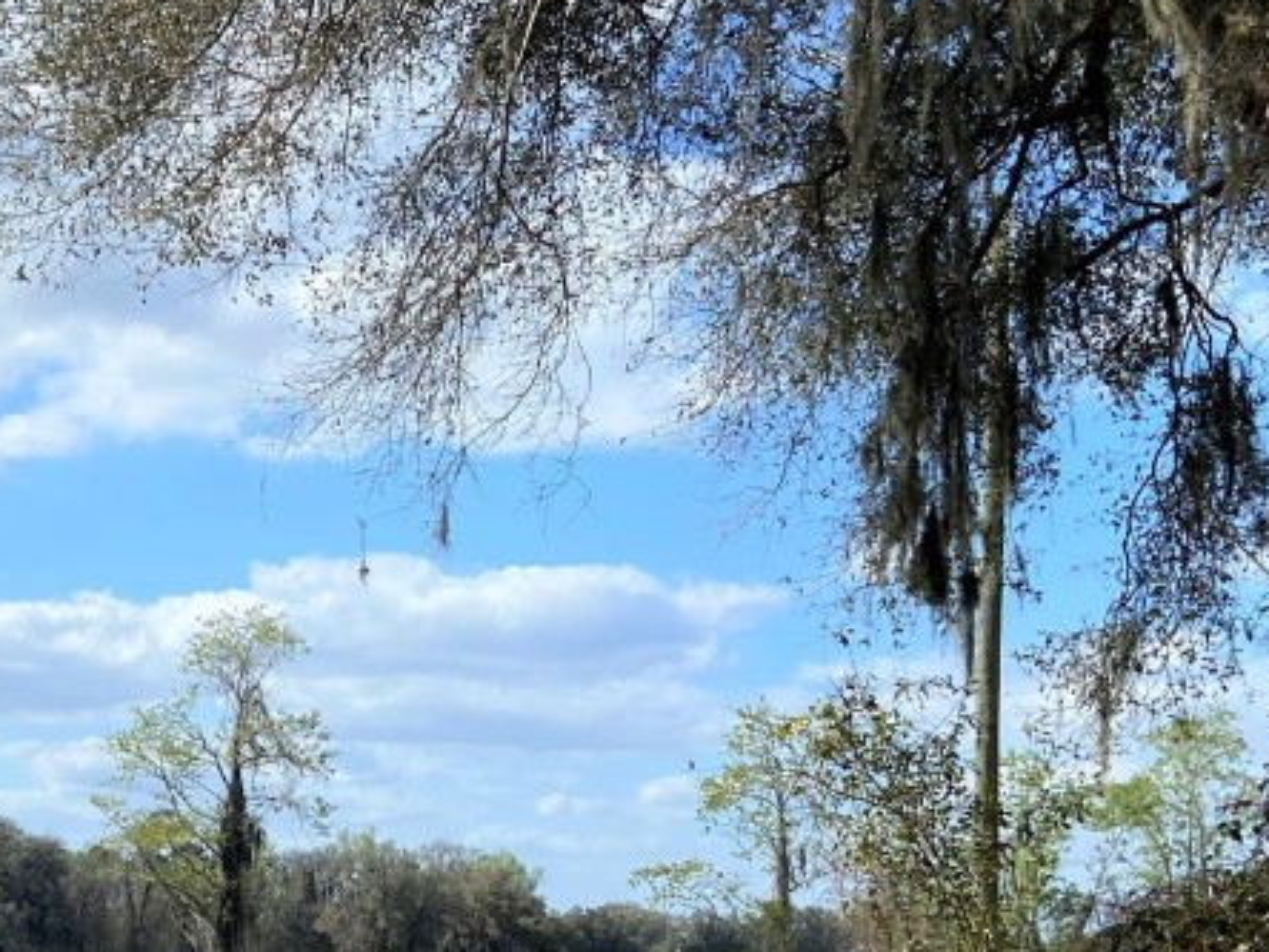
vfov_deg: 23.8
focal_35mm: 60
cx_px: 214
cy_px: 849
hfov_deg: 31.2
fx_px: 2200
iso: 32
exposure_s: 1/4115
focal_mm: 4.25
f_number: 1.8
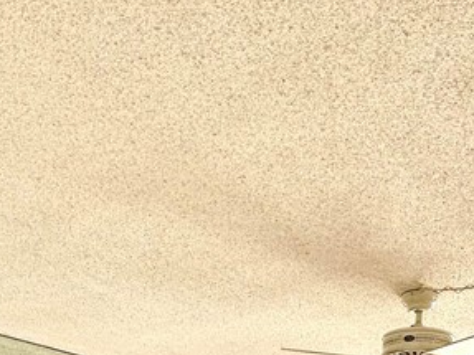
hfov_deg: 37.9
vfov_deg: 21.8
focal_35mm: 50
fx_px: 684
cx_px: 299
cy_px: 591
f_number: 2.2
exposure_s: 1/99
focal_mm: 2.22
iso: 40
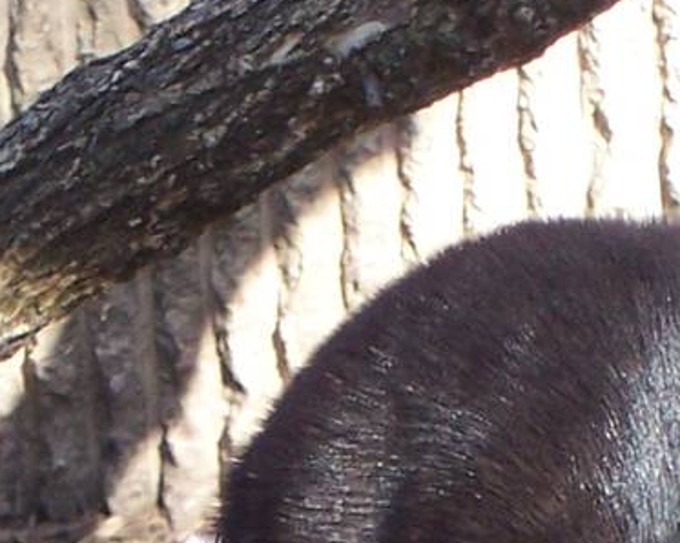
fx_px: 10279
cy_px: 1037
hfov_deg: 3.8
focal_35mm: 511
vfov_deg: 3.0
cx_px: 507
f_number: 4
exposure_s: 1/180
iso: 140
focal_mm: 21
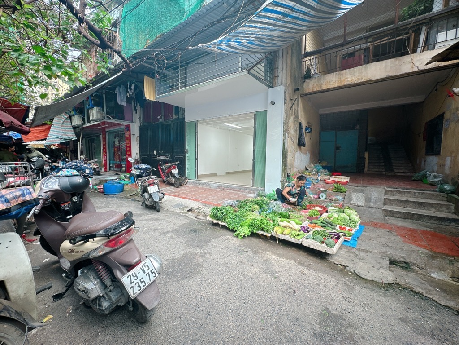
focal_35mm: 14
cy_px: 172
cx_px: 230
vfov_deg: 85.7
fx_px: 186
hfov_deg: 102.1
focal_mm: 2.22
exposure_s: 1/99
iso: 50
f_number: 2.2
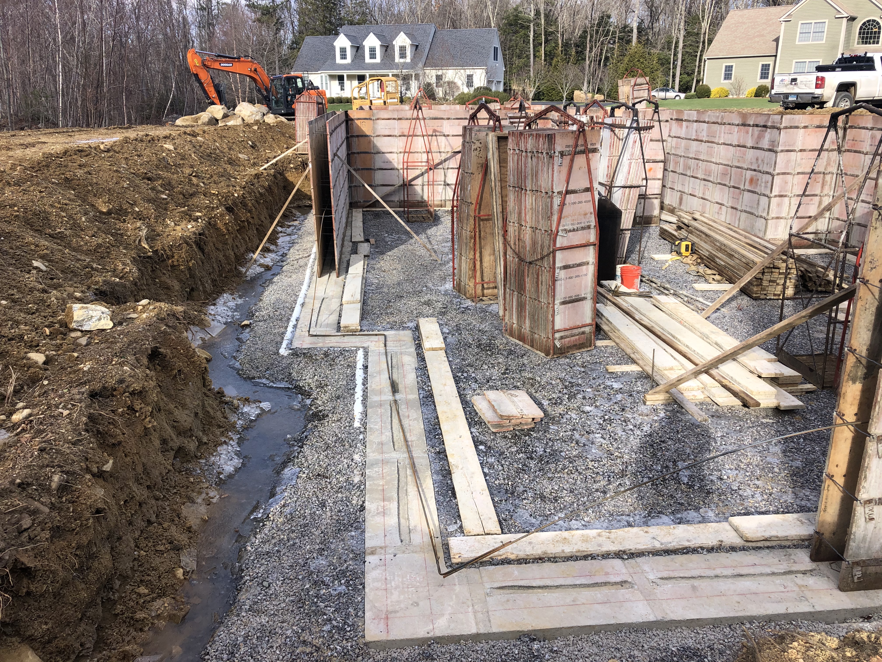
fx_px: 713
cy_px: 331
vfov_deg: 49.7
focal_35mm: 28
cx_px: 441
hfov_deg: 63.4
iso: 20
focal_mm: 3.99
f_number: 1.8
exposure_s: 1/649
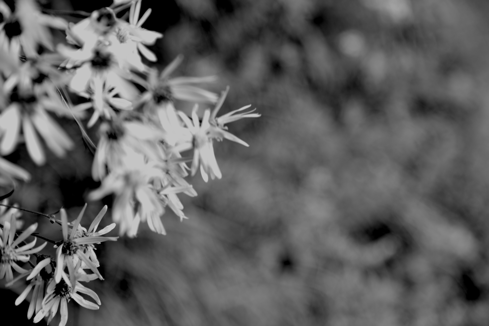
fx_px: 1155
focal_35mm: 85
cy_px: 163
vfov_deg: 16.1
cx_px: 244
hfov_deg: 23.9
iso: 200
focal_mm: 85
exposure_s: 1/80
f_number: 4.5
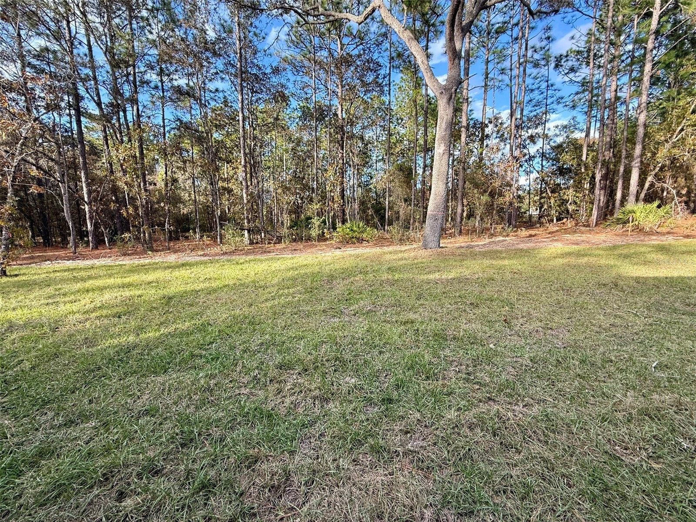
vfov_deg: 85.7
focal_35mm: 14
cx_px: 348
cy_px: 261
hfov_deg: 102.1
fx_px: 281
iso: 50
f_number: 2.2
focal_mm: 2.22
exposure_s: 1/228
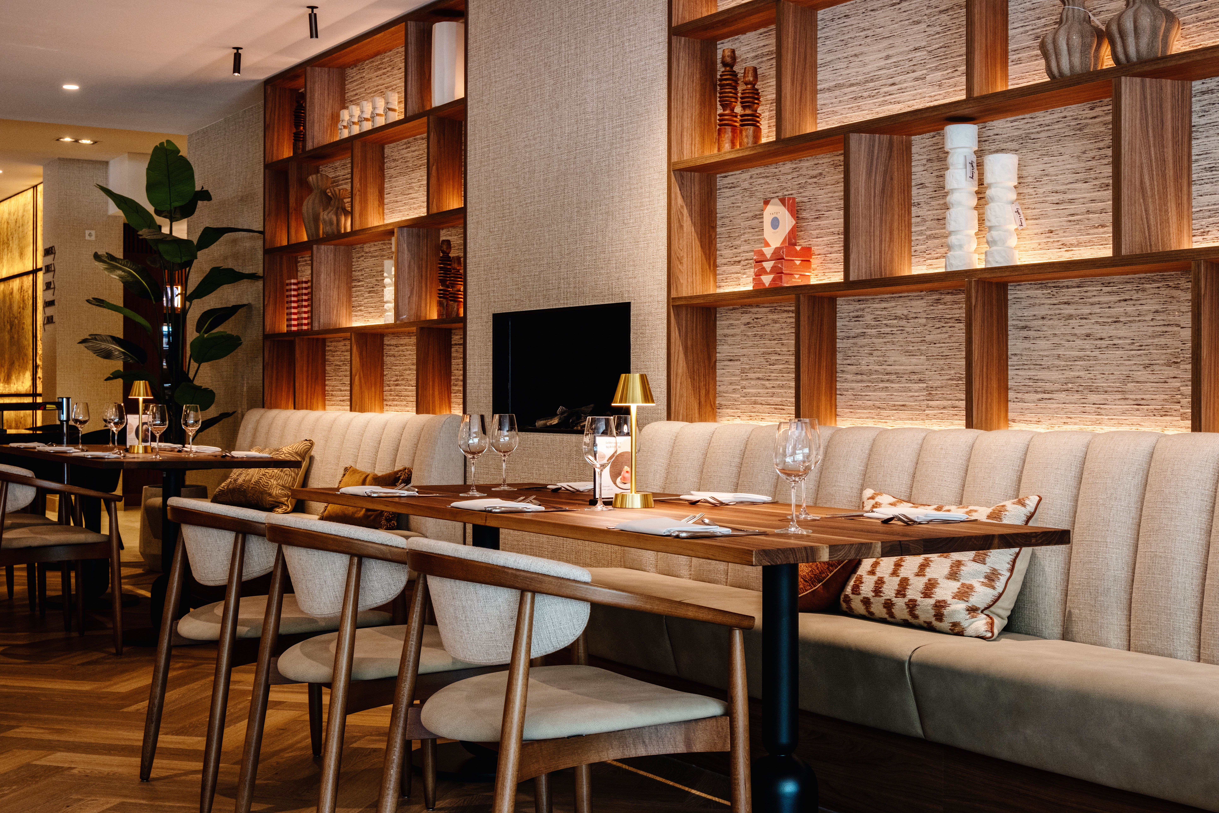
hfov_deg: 41.9
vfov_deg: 28.6
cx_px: 610
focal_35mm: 47
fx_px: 1591
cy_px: 406
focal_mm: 31.4
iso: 320
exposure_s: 1/4
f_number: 10
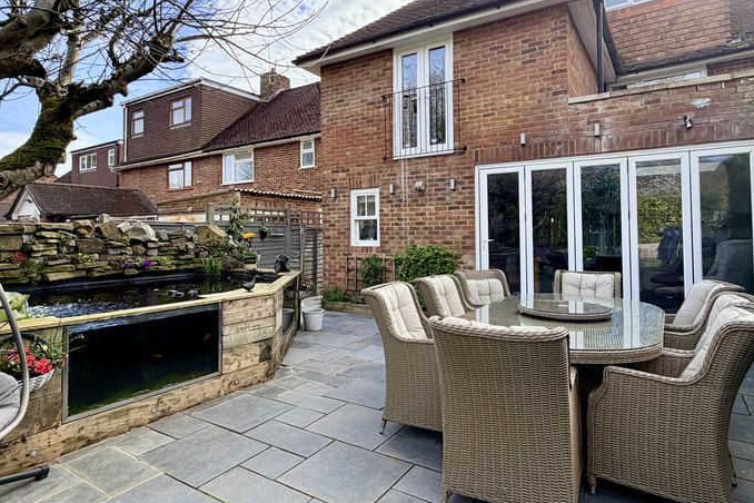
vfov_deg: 57.0
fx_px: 461
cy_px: 219
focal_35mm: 22
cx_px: 355
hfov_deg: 78.5
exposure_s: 1/502
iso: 40
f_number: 2.2
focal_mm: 2.22
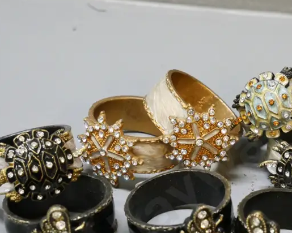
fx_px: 1106
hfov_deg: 15.0
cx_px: 228
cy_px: 162
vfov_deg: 12.0
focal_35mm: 128
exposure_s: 1/125
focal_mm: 33
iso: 3200
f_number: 5.6
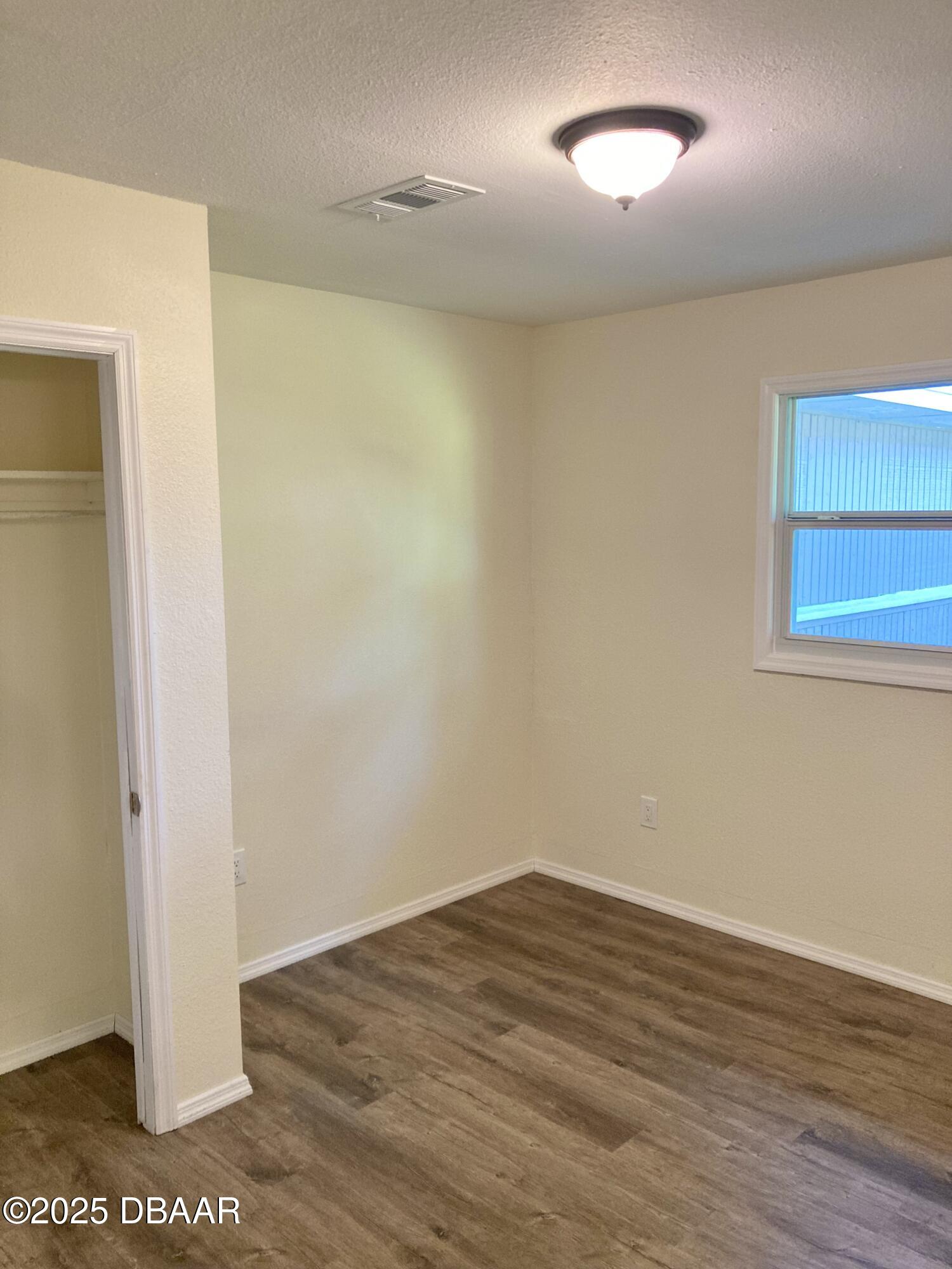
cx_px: 476
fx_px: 1027
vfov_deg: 63.4
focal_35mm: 28
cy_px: 634
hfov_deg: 49.7
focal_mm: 3.99
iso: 400
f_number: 1.8
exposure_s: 1/40
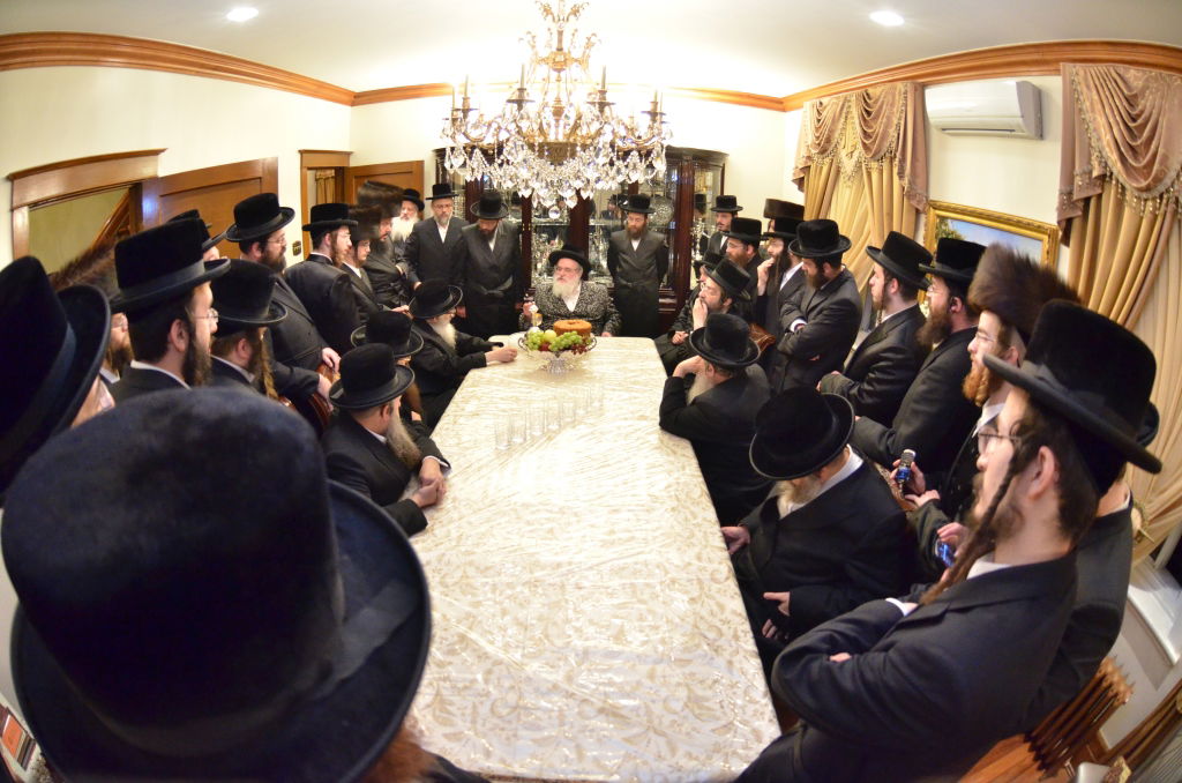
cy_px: 392
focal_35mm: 16
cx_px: 591
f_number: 3.5
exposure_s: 1/125
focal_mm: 10.5
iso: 2500
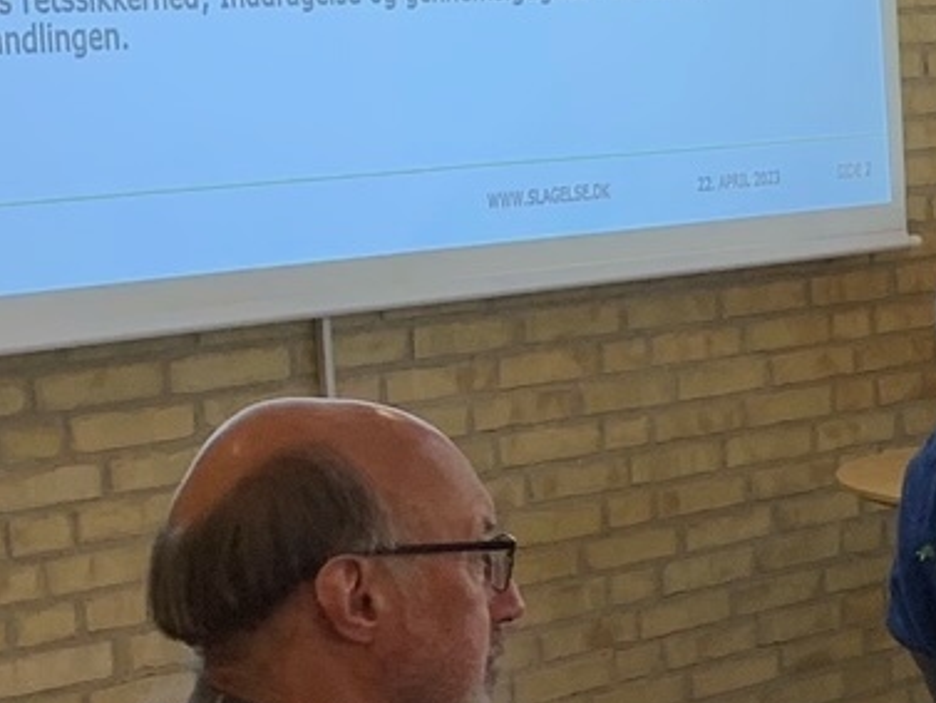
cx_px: 1544
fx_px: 3760
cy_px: 589
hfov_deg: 13.1
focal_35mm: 139
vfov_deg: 10.6
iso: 50
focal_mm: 4.25
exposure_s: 1/50
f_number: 1.8
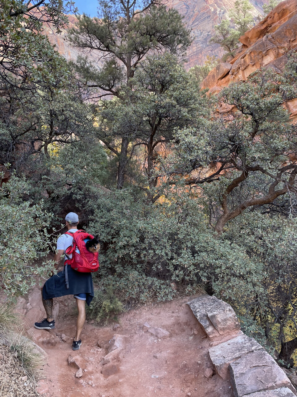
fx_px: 297
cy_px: 198
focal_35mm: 26
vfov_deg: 67.3
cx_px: 148
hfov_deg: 53.1
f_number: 1.6
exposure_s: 1/275
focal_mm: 4.2
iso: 32
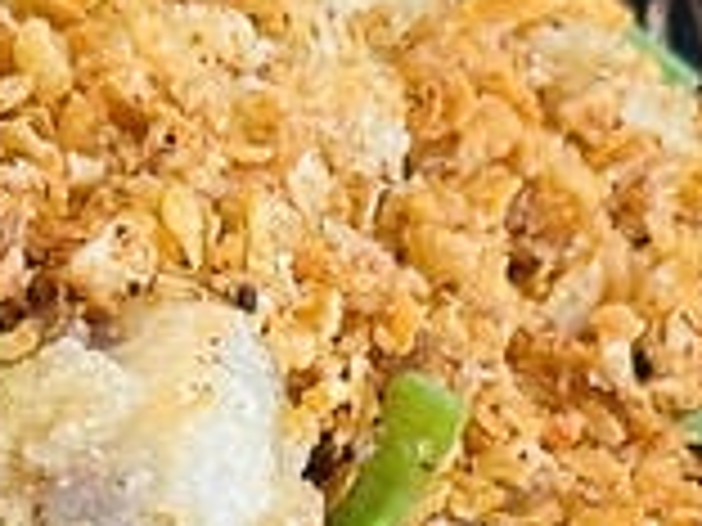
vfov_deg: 4.0
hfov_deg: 5.4
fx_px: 7483
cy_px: 1137
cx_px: 122
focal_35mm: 369
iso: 250
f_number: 1.78
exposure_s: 1/60
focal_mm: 6.86
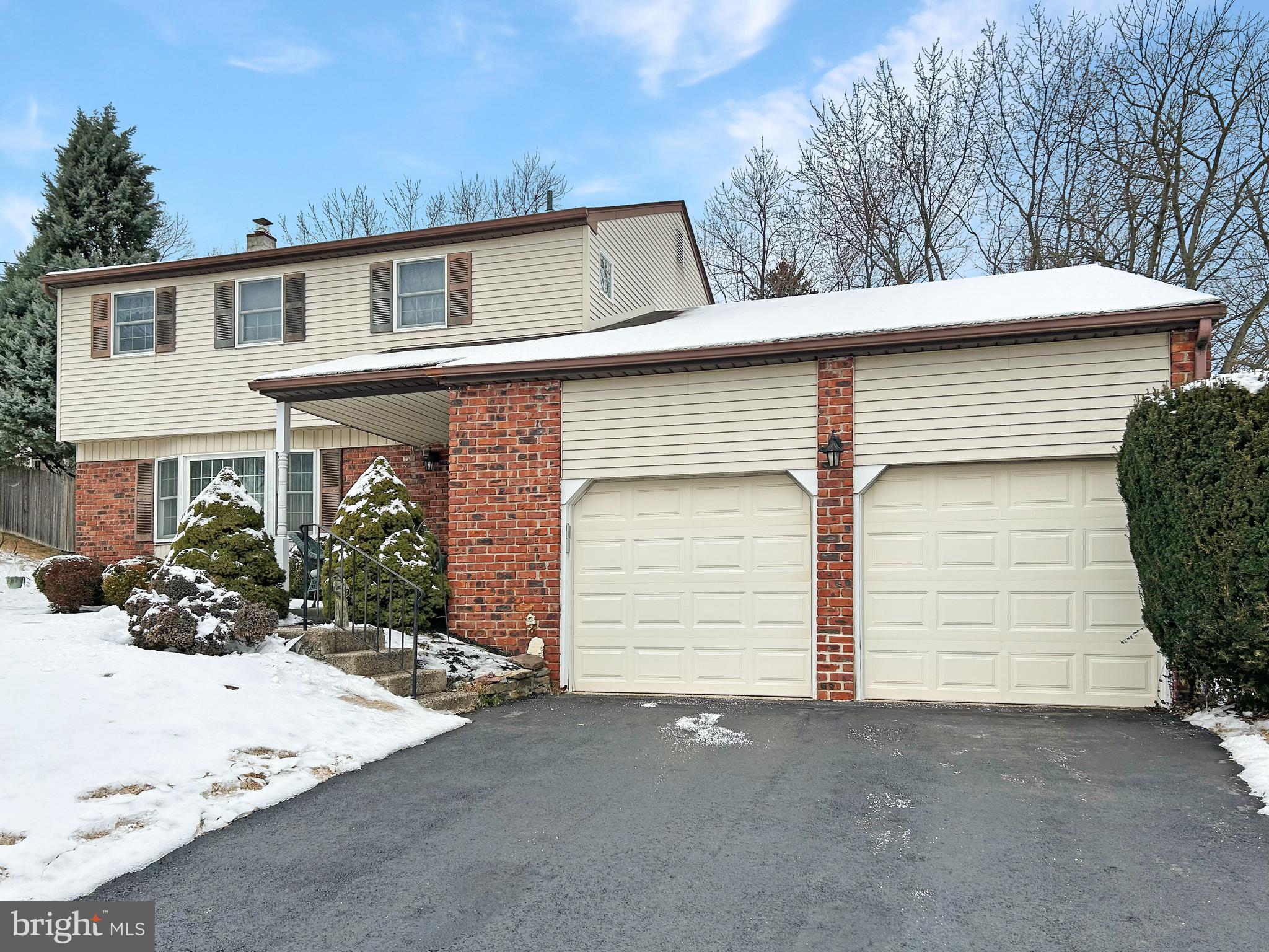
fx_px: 953
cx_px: 634
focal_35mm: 26
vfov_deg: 53.1
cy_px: 476
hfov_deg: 67.3
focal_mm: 5.7
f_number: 1.5
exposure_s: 1/2695
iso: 50
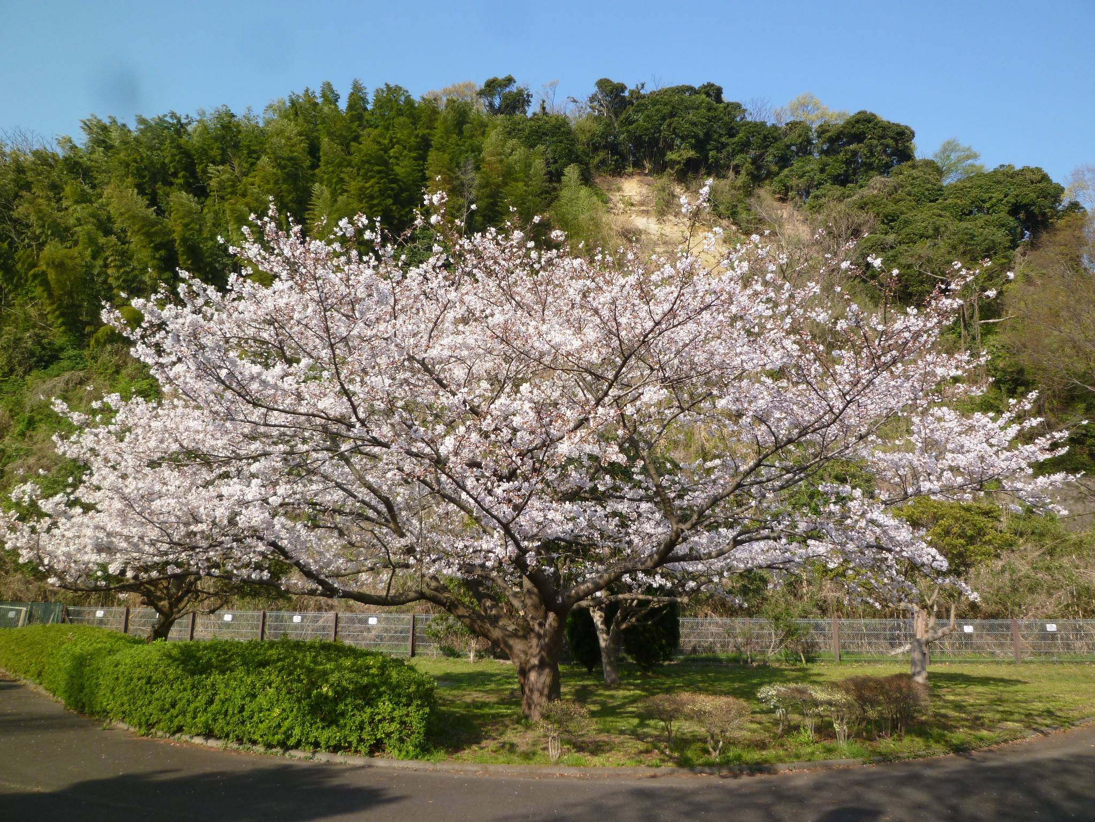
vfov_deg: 54.9
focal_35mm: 25
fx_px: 791
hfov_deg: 69.4
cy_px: 411
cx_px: 548
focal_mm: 4.5
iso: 80
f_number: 4
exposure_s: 1/320
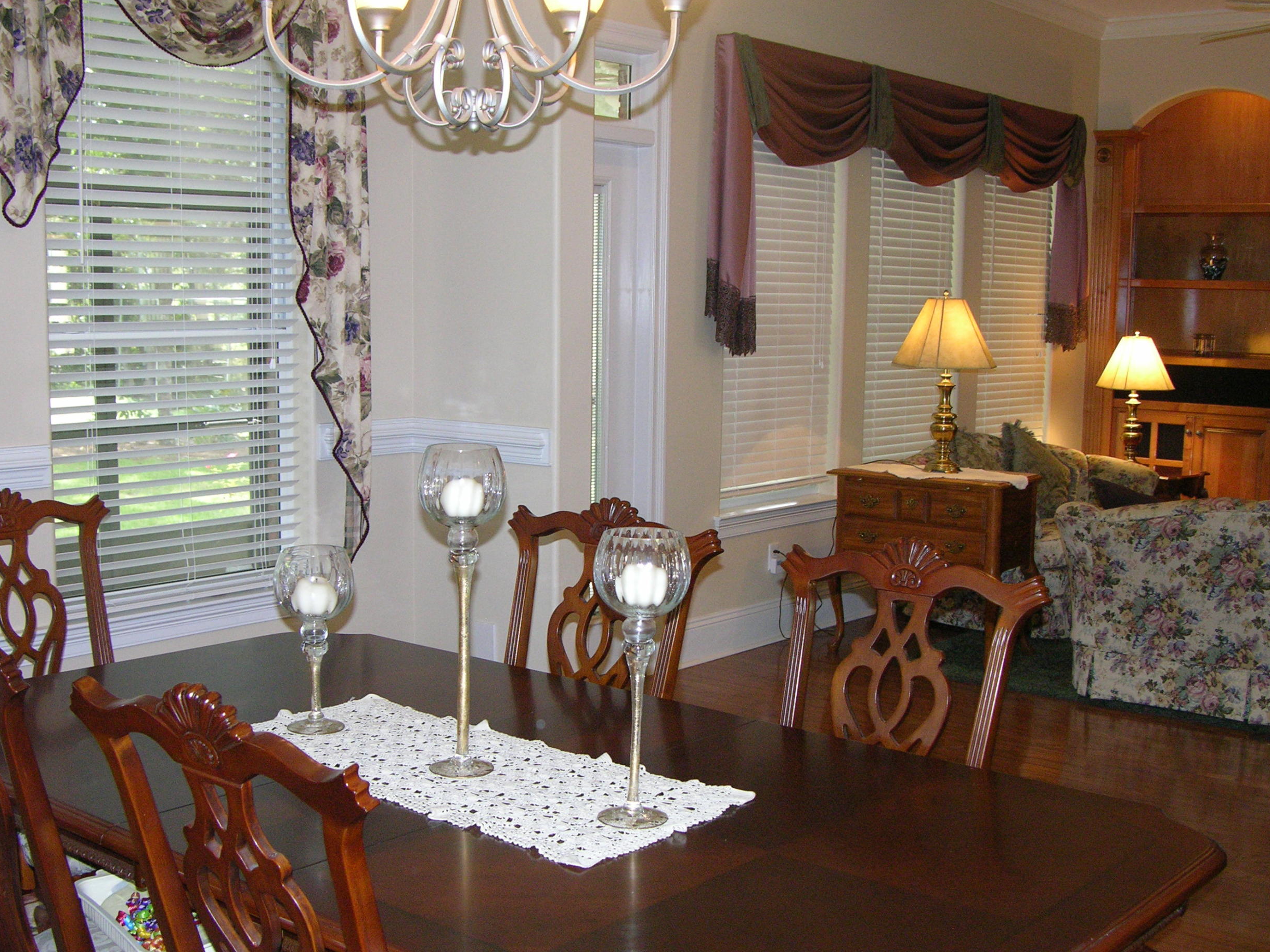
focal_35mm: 43
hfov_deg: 43.8
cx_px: 578
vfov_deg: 33.5
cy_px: 558
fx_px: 1577
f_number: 2.8
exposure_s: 1/60.1
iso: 200
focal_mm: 8.9
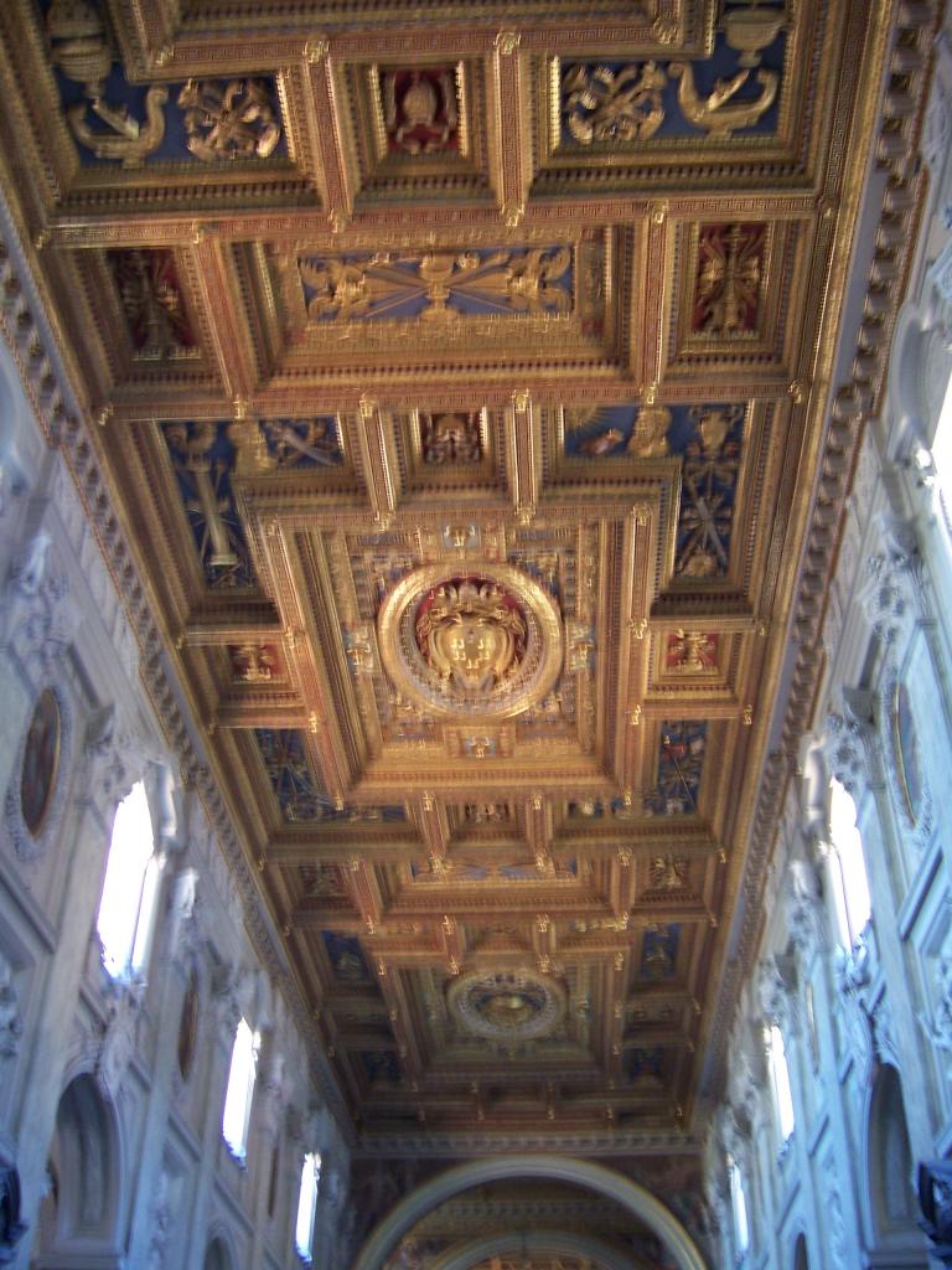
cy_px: 635
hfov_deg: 39.7
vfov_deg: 51.4
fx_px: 1320
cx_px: 476
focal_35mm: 36
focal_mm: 6
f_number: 3
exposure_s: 1/8
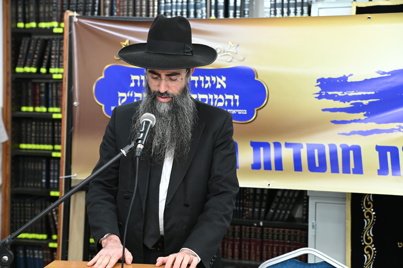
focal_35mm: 62
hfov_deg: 32.4
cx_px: 202
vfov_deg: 21.9
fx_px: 694
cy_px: 134
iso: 3200
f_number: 4
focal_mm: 62
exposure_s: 1/200
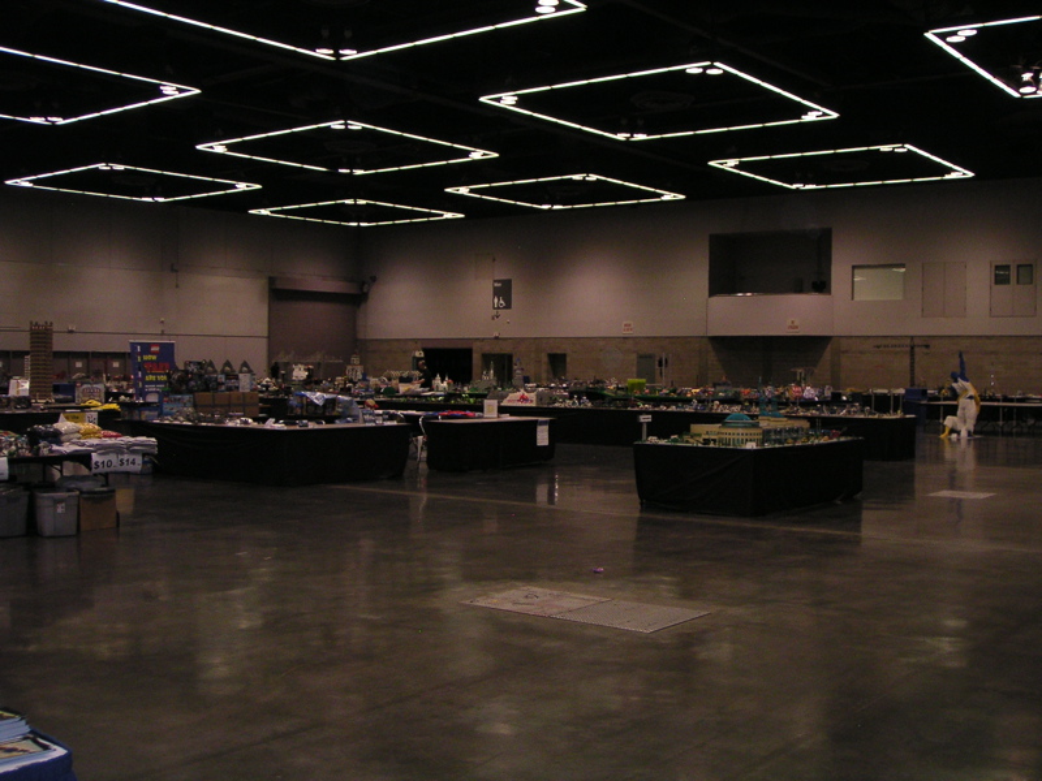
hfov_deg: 49.0
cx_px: 521
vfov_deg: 37.7
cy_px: 390
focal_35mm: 38
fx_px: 1144
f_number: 2.8
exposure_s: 1/45
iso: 160
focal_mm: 6
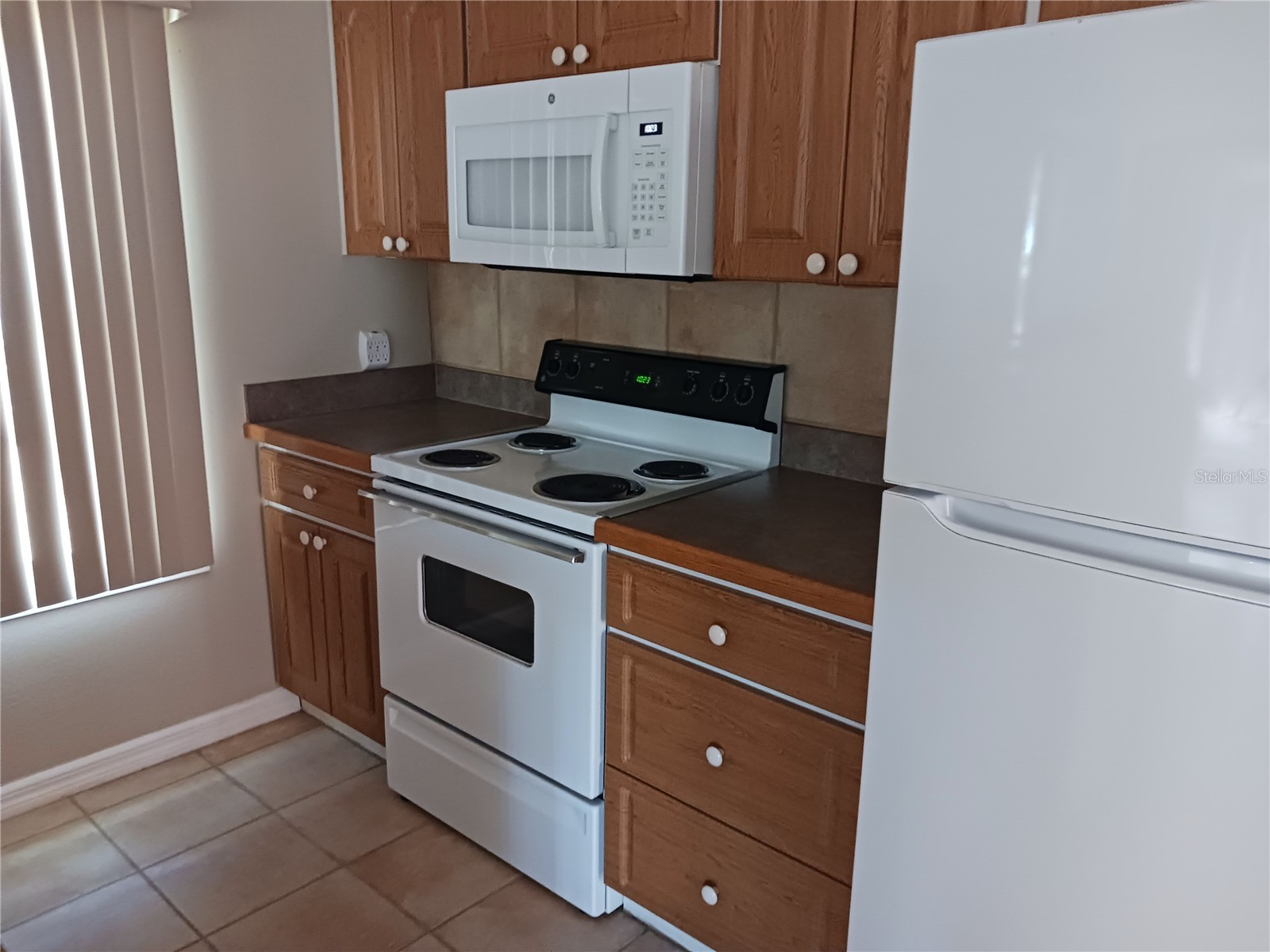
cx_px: 635
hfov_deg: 65.3
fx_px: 991
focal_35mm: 27
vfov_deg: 51.4
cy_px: 476
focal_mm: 4
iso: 640
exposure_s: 1/20
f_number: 1.8
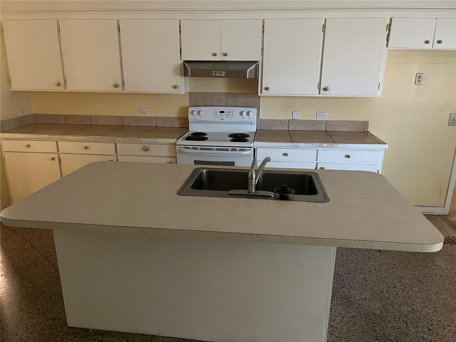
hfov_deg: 67.3
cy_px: 171
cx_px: 228
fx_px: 343
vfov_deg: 53.1
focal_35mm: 26
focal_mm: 5.1
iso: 640
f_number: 1.6
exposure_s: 1/35
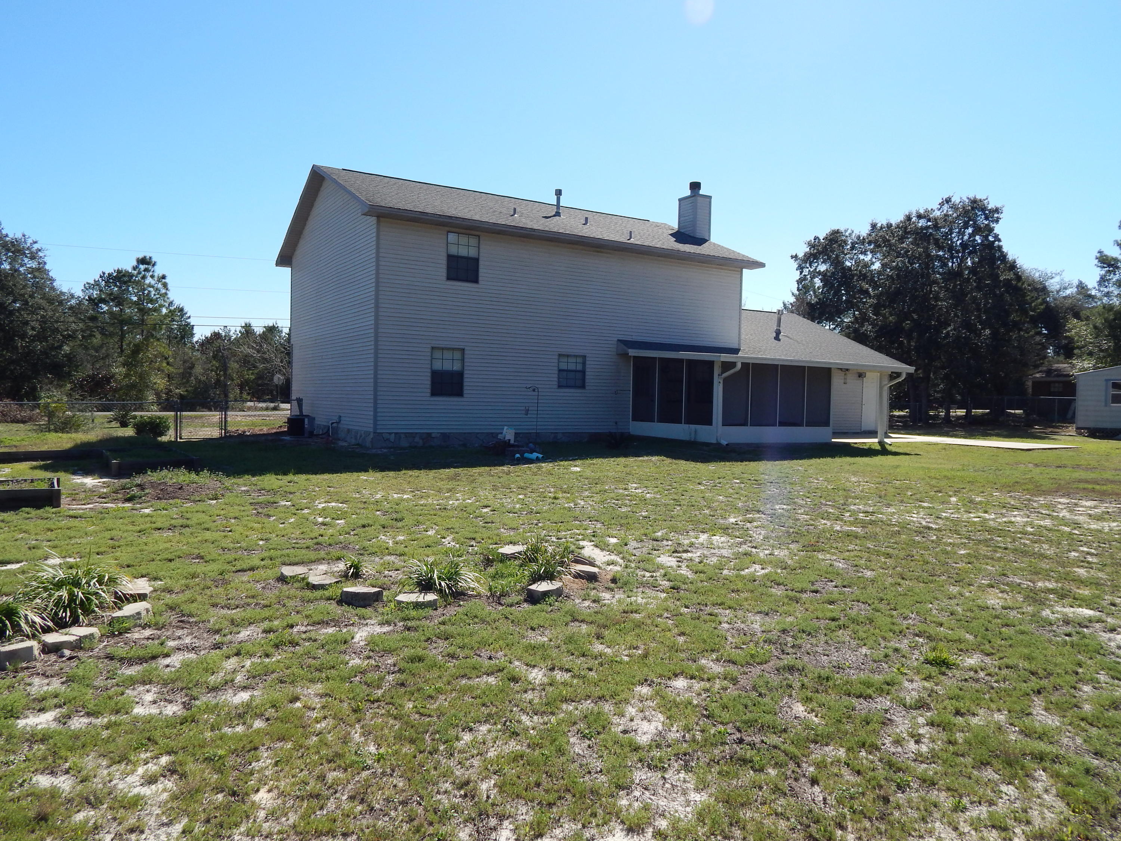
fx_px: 810
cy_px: 420
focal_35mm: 25
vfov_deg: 54.9
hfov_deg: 69.4
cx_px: 560
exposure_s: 1/400
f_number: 6.1
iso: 125
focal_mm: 4.5
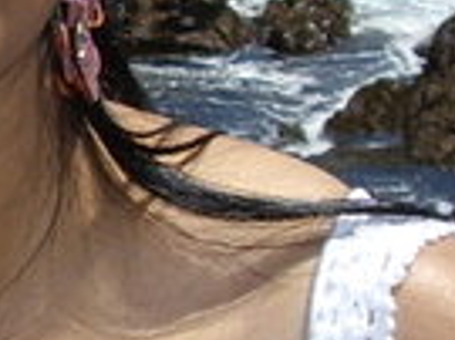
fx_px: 3795
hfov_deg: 6.6
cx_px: -499
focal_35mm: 289
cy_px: 118
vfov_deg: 5.1
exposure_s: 1/500
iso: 50
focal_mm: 6.2
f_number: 4.3
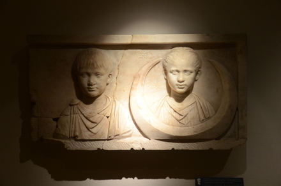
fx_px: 561
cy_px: 93
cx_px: 140
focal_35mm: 72
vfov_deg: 18.8
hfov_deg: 28.1
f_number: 4.8
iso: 1000
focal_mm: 48
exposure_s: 1/100
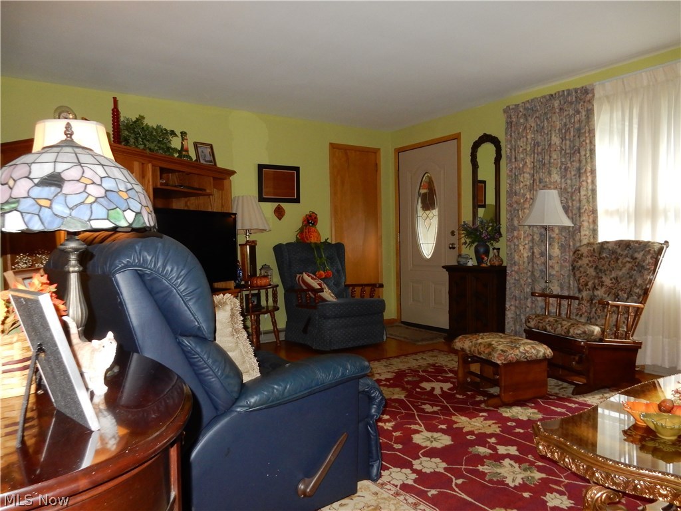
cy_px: 256
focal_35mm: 25
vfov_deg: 54.9
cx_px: 340
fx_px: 492
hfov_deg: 69.4
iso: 360
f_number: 3.7
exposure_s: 1/30
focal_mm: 4.5
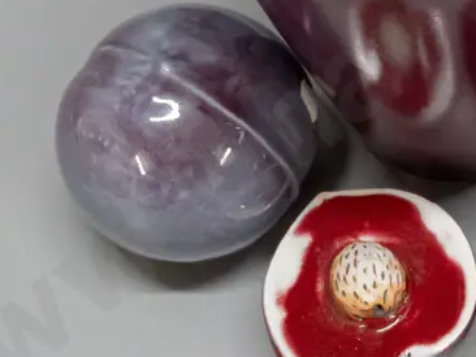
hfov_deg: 19.8
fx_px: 1307
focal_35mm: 95
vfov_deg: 15.2
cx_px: 514
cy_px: -35
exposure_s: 1/80
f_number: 5.6
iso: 3200
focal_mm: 17
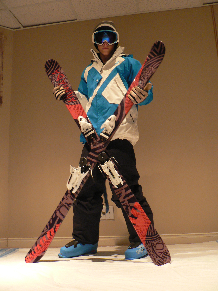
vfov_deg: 51.4
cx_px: 109
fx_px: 302
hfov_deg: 39.7
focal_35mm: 36
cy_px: 146
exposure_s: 1/6
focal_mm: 6
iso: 200
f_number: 2.8
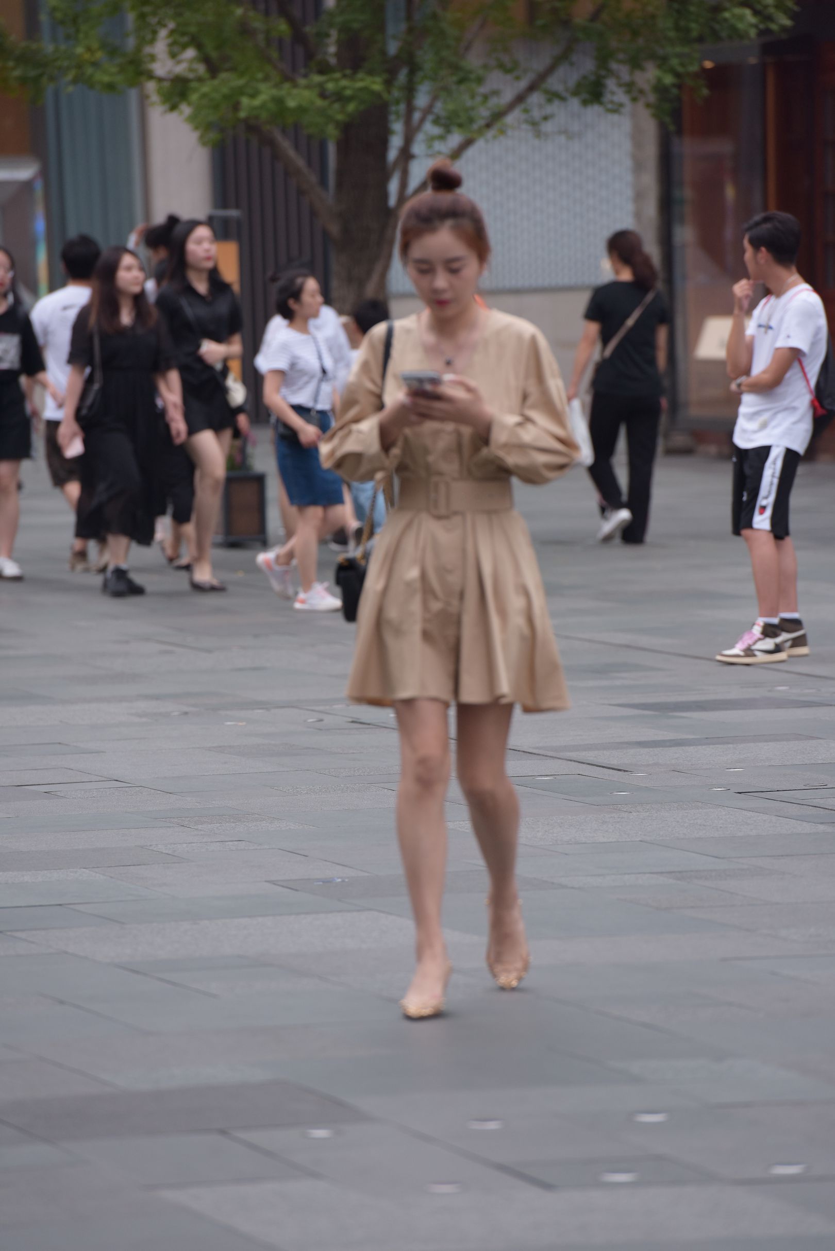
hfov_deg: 6.9
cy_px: 626
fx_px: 6954
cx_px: 418
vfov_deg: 10.3
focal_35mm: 200
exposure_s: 1/800
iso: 640
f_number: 4
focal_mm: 200
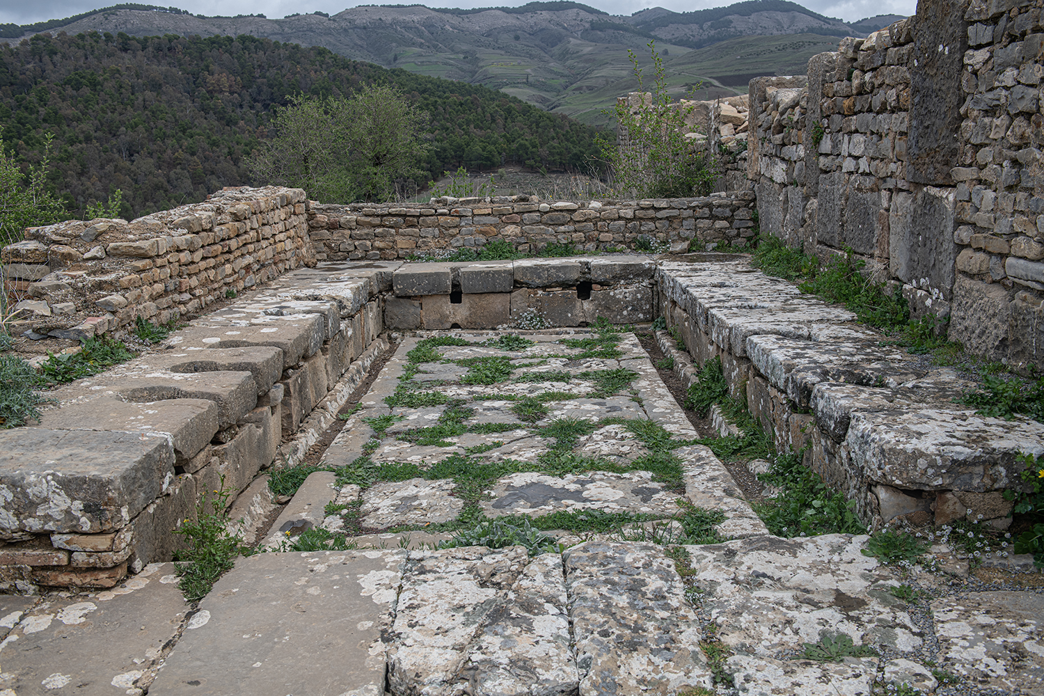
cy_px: 348
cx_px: 522
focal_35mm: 35
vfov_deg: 37.9
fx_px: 1015
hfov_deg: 54.4
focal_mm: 35
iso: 100
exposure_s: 1/250
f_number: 8
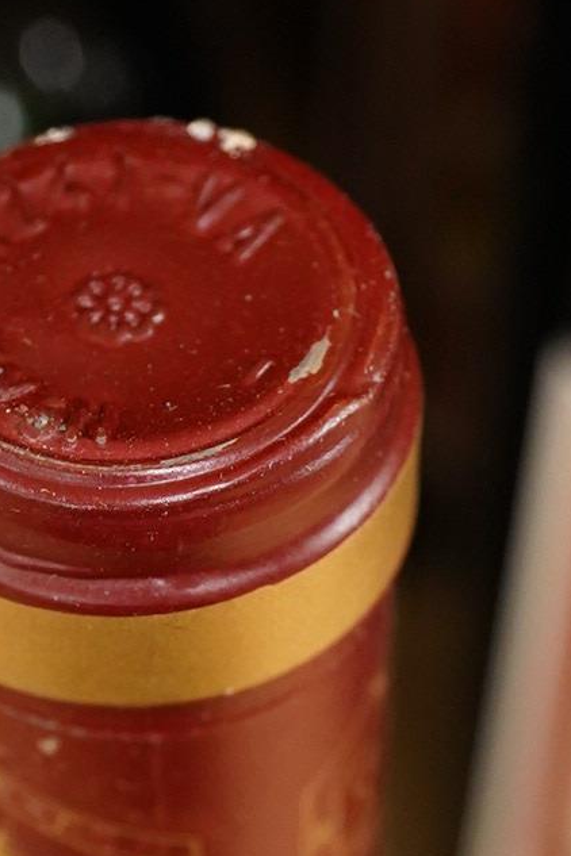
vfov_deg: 14.5
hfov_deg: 9.8
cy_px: 752
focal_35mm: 140
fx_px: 3331
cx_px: 169
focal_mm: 30
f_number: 4.5
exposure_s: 1/100
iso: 2500
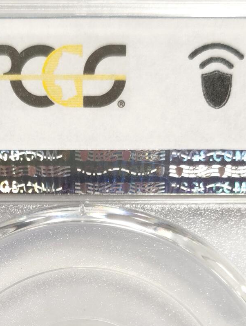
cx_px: 80
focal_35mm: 122
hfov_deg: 12.2
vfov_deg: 15.8
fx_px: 1151
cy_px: 319
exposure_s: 1/100
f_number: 16
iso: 125
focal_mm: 5.56
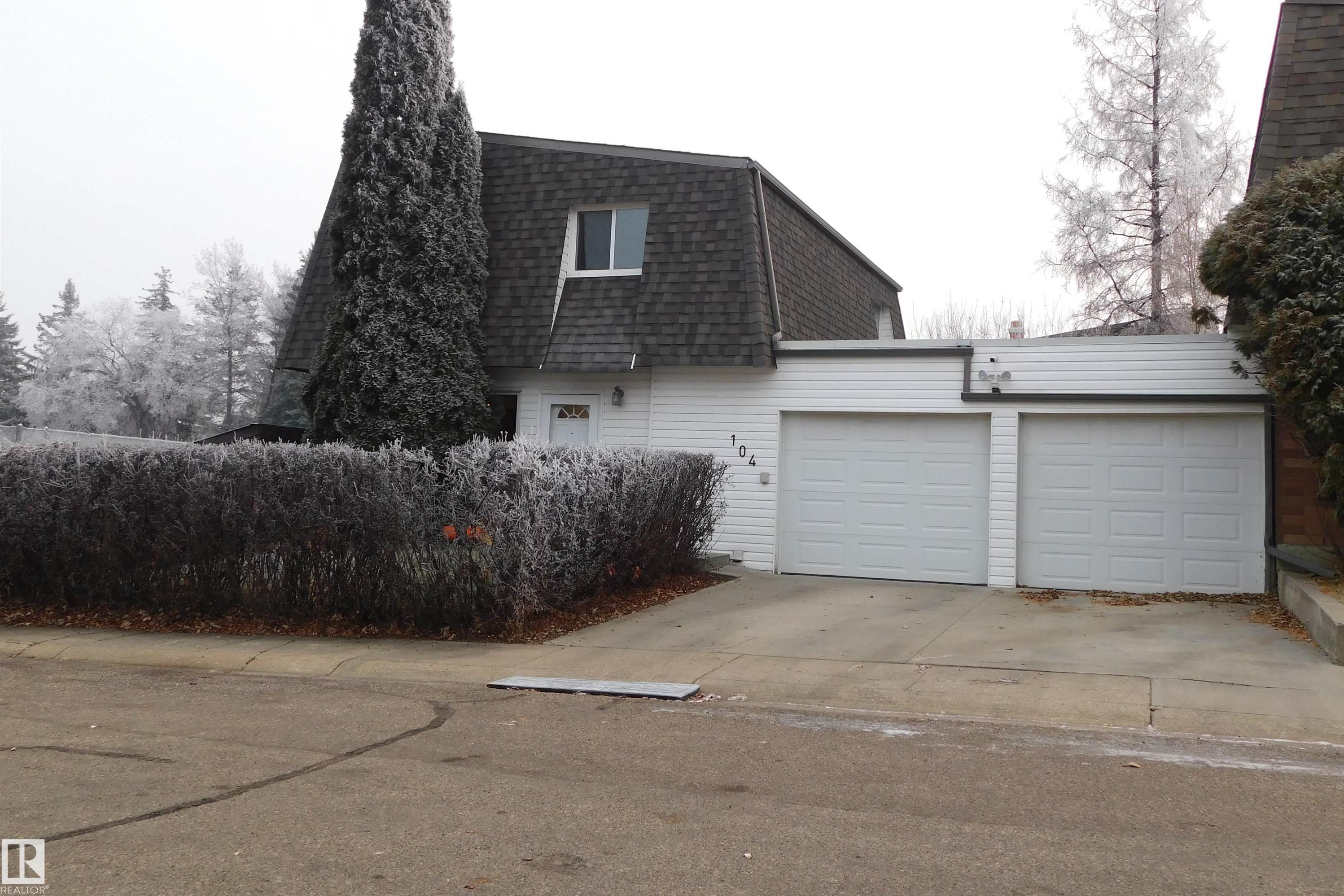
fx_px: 1195
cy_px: 383
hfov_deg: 58.7
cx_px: 689
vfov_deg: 41.0
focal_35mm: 32
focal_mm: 5.3
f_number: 3.2
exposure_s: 1/80
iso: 125
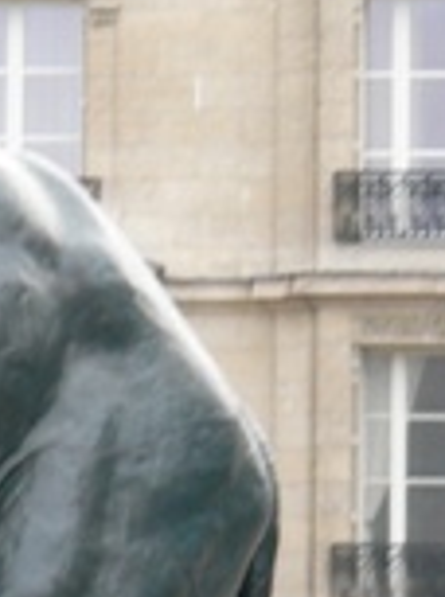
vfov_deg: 4.0
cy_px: 445
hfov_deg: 3.0
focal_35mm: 491
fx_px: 8451
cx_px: -312
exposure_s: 1/100
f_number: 4
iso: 80
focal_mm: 19.5
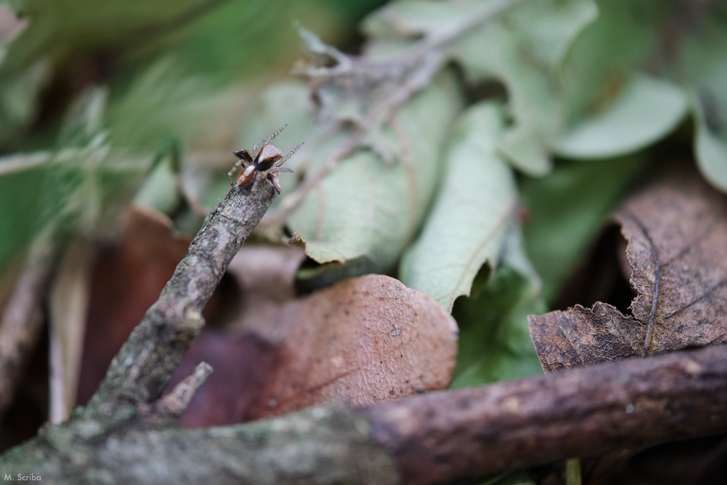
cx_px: 364
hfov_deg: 17.1
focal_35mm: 120
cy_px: 242
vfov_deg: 11.4
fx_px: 2423
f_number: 2.8
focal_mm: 80
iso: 1600
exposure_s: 1/240
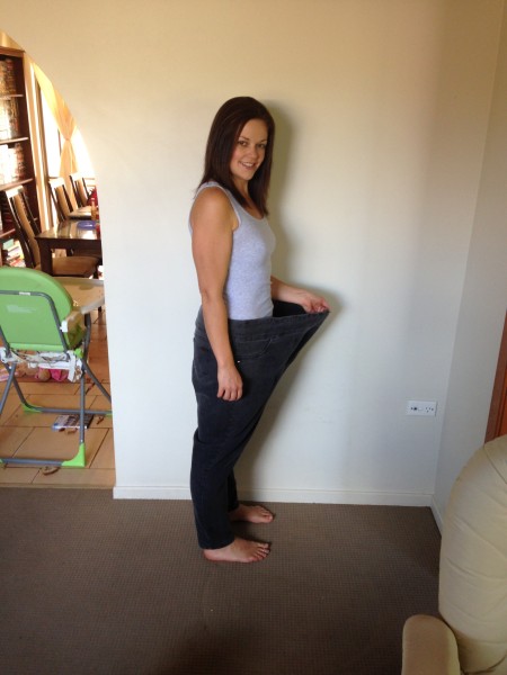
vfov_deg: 55.4
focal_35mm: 33
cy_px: 338
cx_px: 254
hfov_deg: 42.9
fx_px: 644
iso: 64
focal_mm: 4.12
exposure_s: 1/20
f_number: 2.4
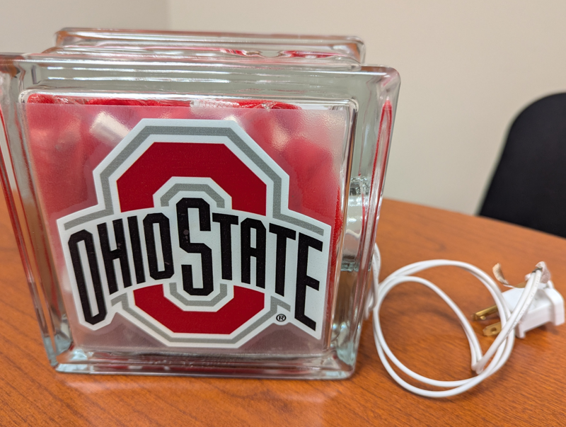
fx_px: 442
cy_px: 228
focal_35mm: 27
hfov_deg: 65.2
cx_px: 269
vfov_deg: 51.5
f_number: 1.85
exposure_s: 1/61.5
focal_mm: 6.81
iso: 162
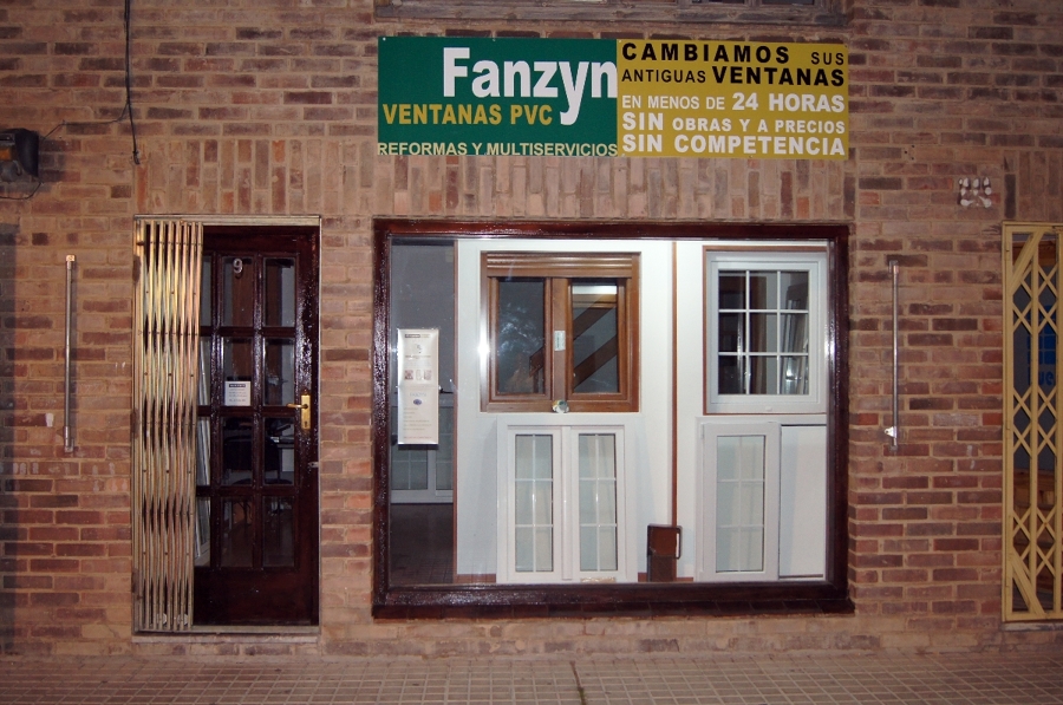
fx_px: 973
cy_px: 352
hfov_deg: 57.3
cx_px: 532
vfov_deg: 39.8
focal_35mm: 33
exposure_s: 1/30
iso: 800
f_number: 4
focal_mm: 22
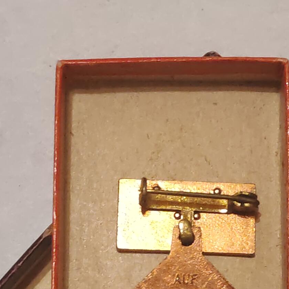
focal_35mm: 129
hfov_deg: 13.5
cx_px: 174
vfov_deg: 13.4
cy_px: 282
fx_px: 1218
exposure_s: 1/50
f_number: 1.95
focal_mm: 5.52
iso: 1000
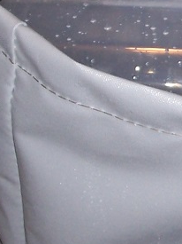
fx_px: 1158
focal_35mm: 165
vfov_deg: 11.9
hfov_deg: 8.8
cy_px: 50
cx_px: 276
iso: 80
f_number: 2.7
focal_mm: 5.6
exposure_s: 1/60
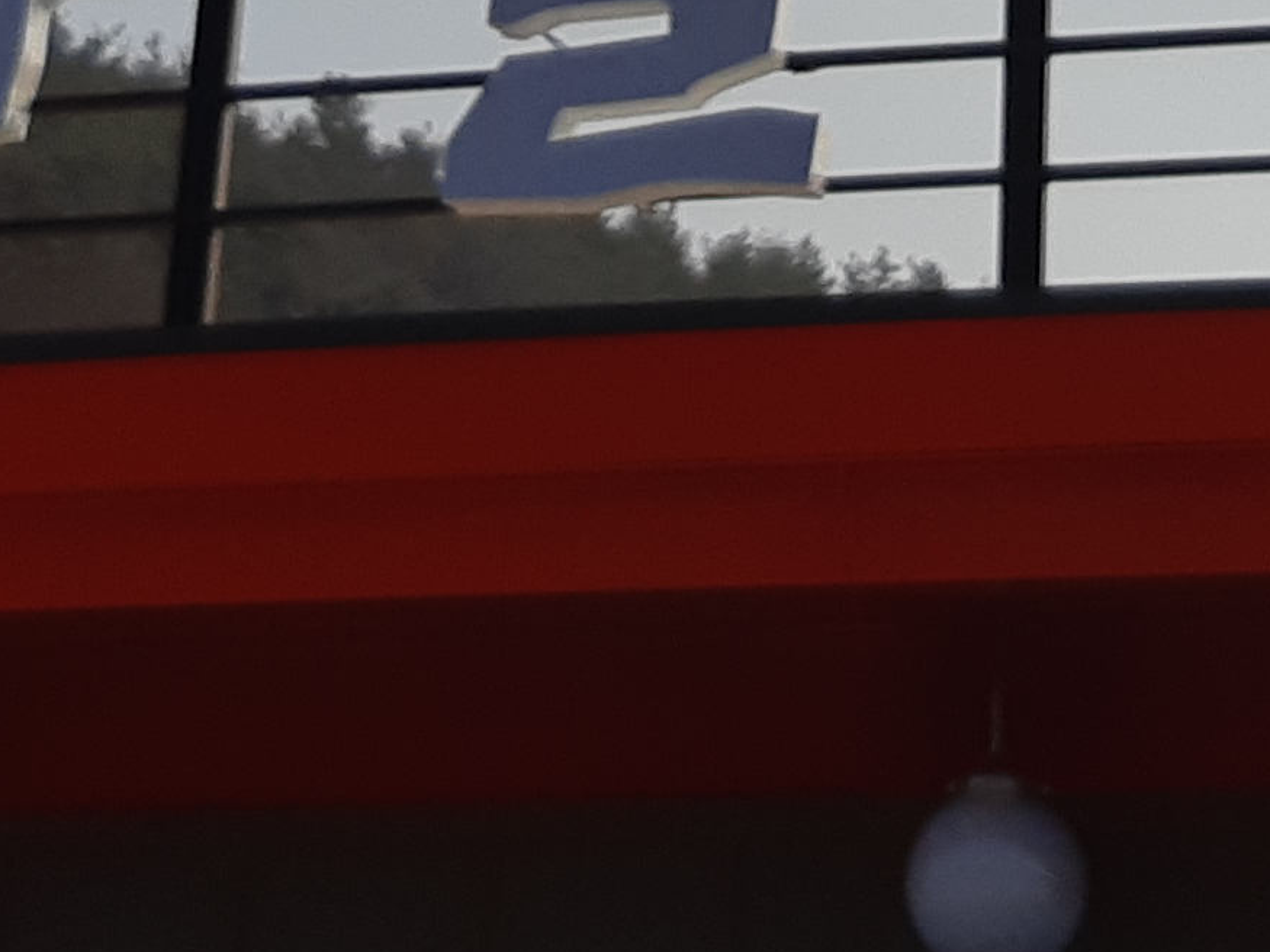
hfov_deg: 14.4
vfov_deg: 10.4
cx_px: 822
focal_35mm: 137
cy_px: -595
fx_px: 5026
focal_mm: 3.93
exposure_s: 1/5435
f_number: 1.7
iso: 40
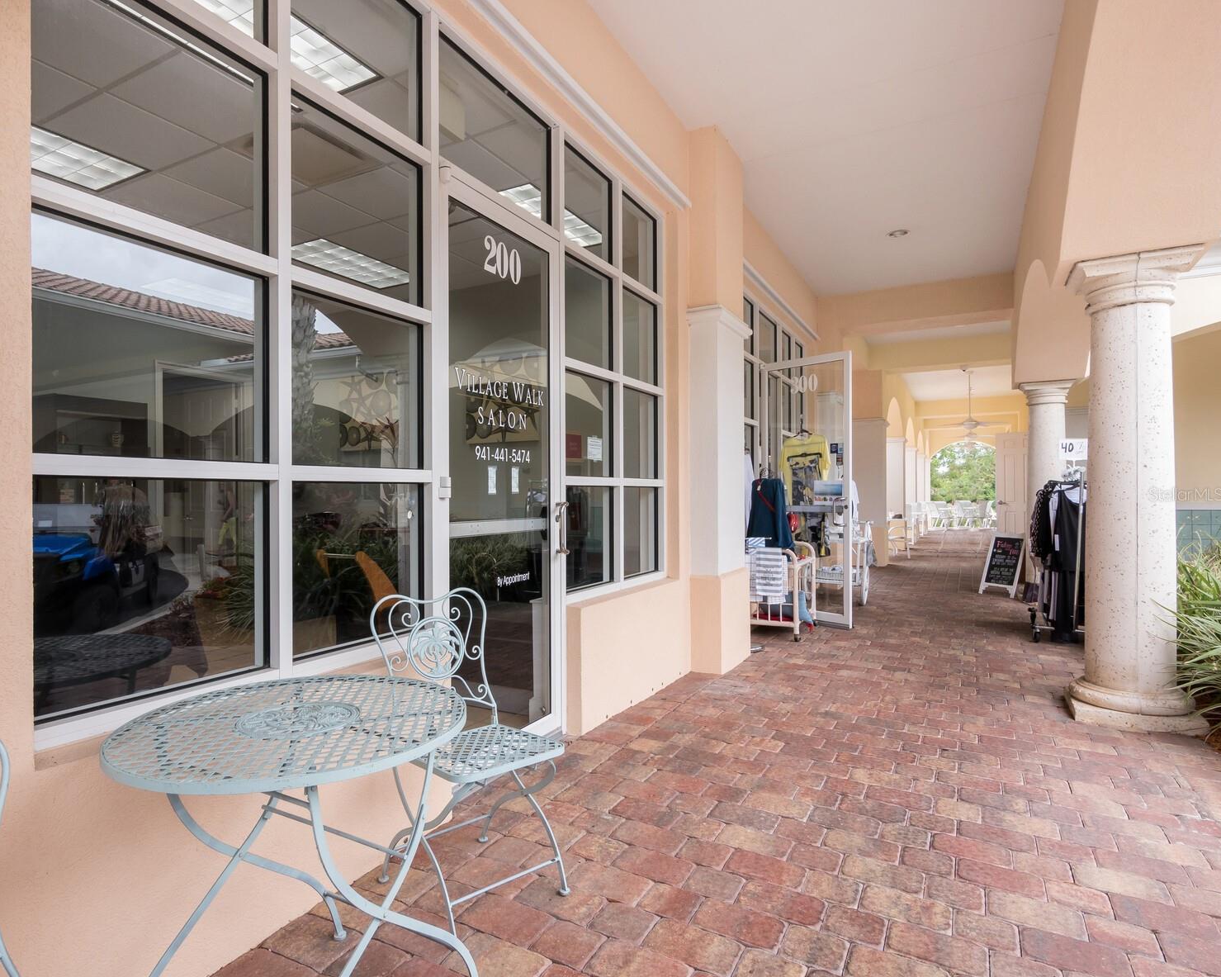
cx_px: 567
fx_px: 687
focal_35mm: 19
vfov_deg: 70.8
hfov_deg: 83.2
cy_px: 494
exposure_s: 1/80
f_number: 8
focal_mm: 9
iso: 400
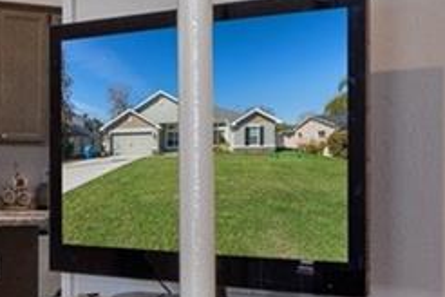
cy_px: 199
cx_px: -42
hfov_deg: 16.9
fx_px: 1446
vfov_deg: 11.7
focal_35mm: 117
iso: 1000
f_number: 8
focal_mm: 12
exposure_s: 1/6
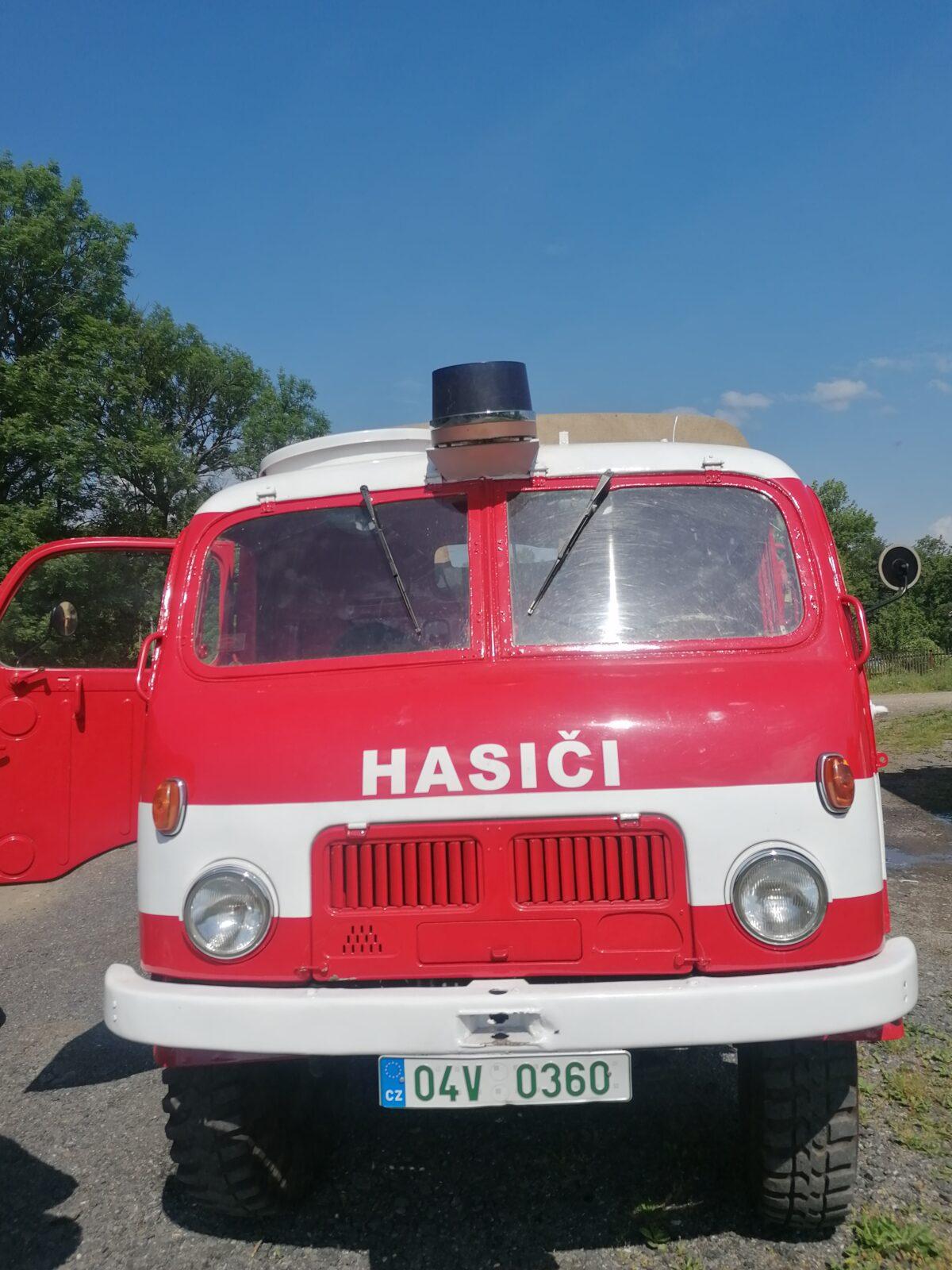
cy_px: 635
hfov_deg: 51.4
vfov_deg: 65.3
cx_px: 476
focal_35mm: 27
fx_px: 990
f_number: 1.8
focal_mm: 4.75
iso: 50
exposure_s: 1/3425
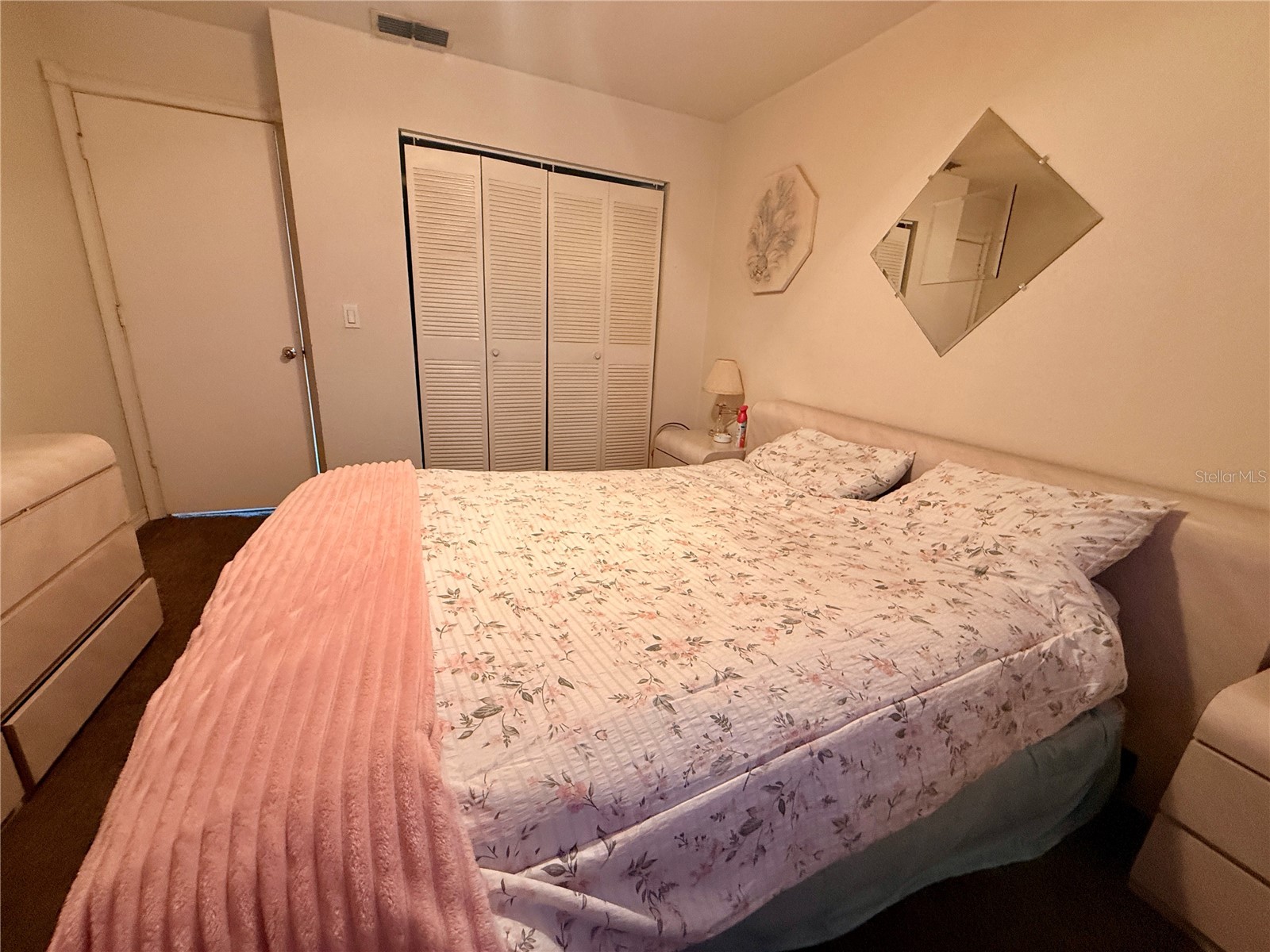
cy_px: 476
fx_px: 514
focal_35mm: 14
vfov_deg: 85.7
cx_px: 635
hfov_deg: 102.1
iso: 250
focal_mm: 2.22
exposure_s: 1/60
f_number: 2.2
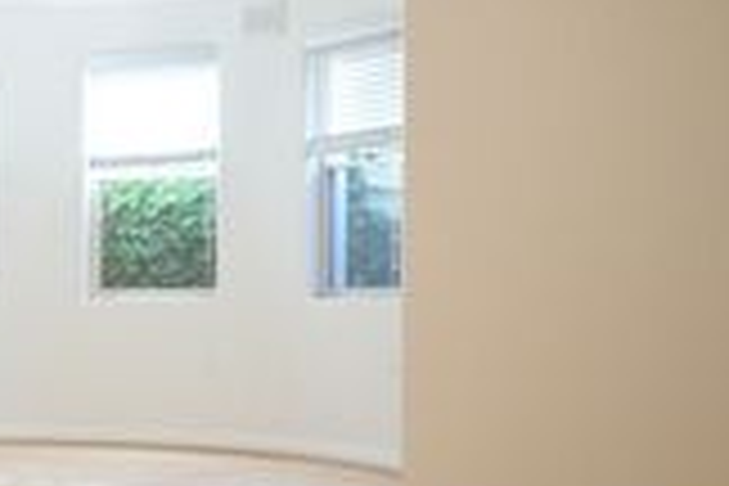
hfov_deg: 22.1
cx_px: -76
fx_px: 1762
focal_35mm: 87
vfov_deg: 15.7
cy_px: 326
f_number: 5.6
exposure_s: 1/125
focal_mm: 20
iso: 800
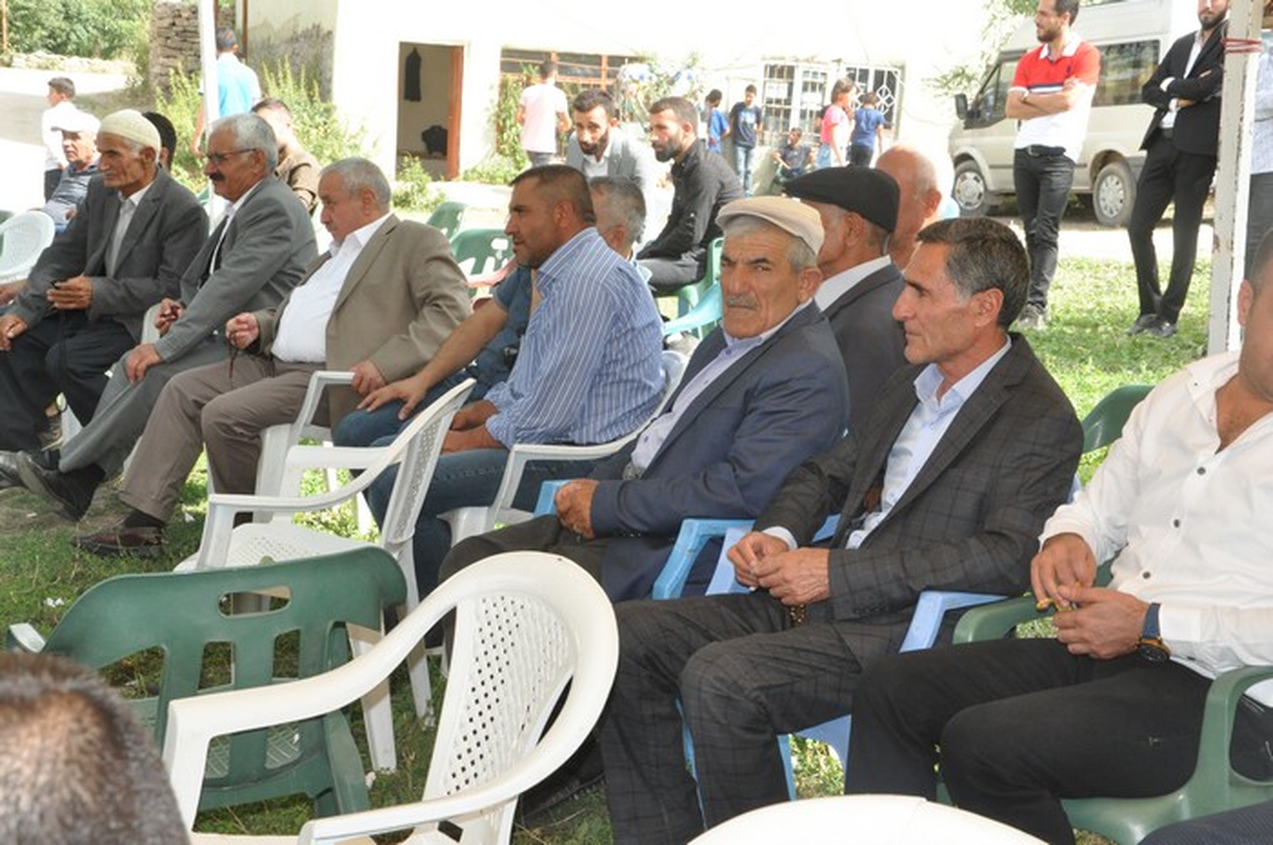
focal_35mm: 63
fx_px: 2225
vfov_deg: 21.5
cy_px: 422
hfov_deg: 31.9
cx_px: 636
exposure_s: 1/200
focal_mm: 42
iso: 1250
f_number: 16
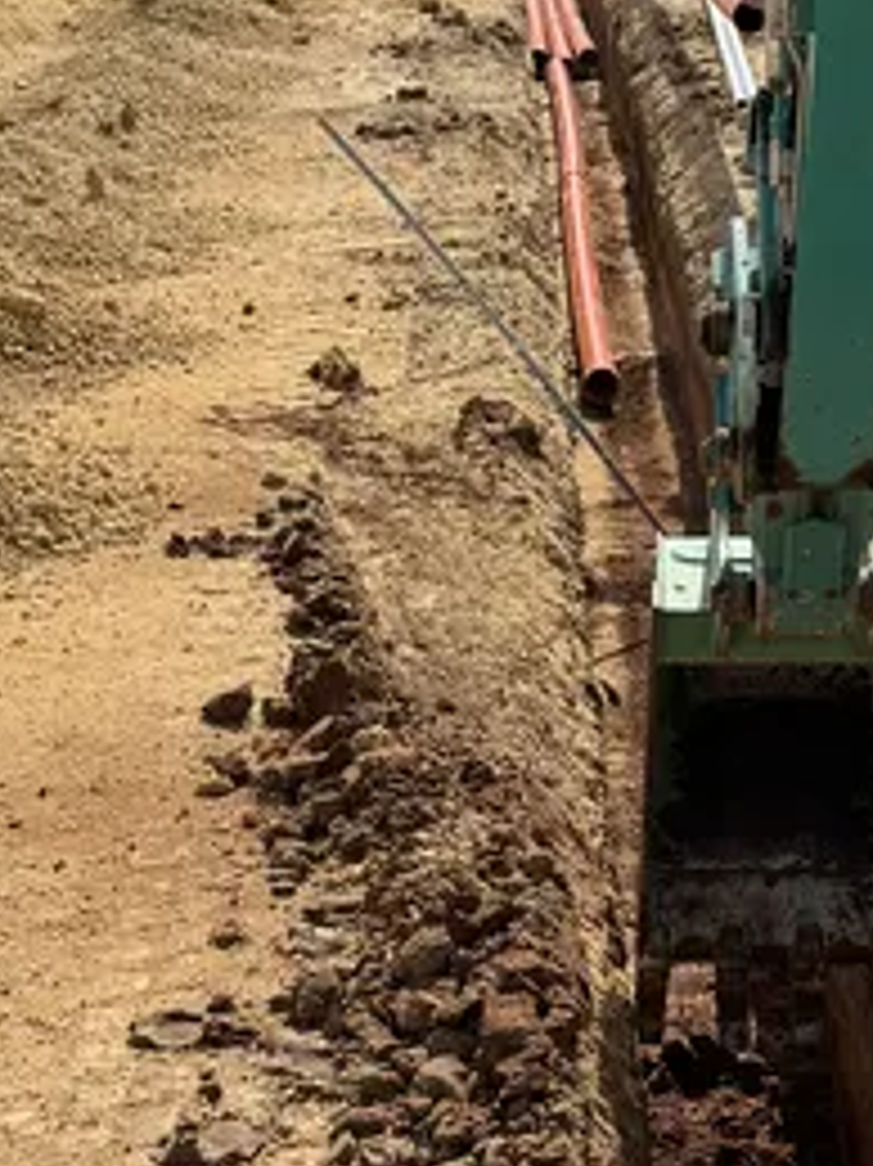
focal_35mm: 100
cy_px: 873
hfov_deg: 14.8
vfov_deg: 19.5
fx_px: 3365
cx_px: 405
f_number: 1.78
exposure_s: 1/7092
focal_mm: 6.86
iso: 80
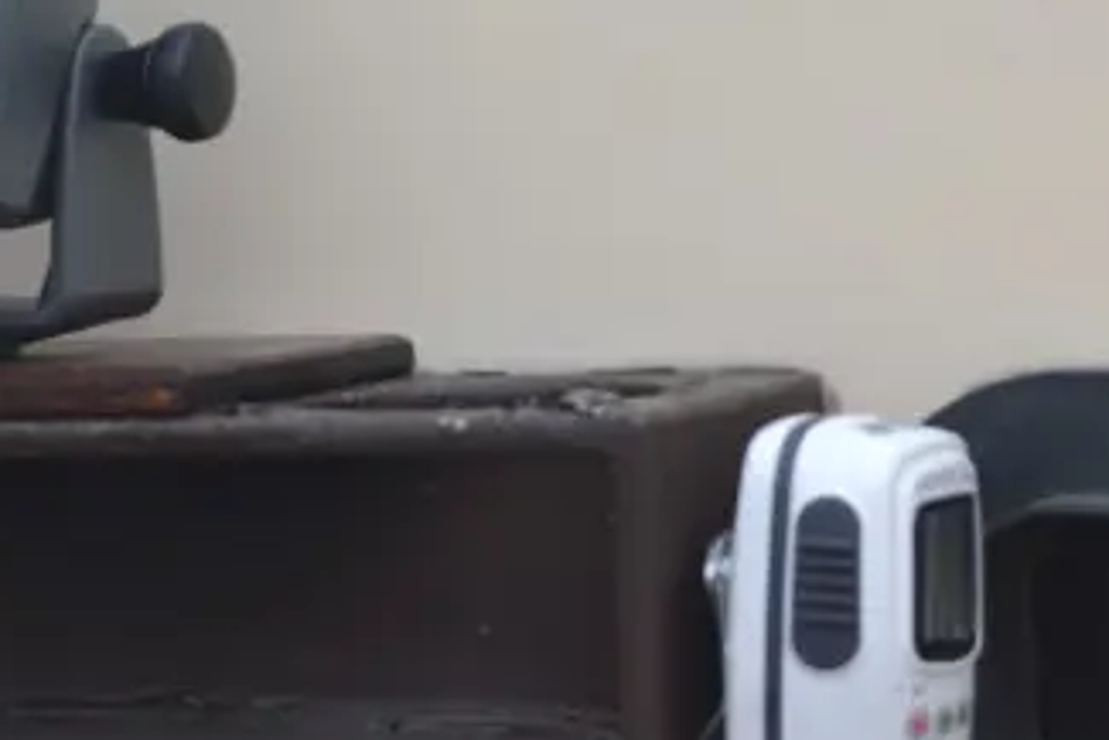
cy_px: 114
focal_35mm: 96
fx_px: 2959
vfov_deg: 14.2
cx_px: 396
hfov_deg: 21.2
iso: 100
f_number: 6.3
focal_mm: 26
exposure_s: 1/160
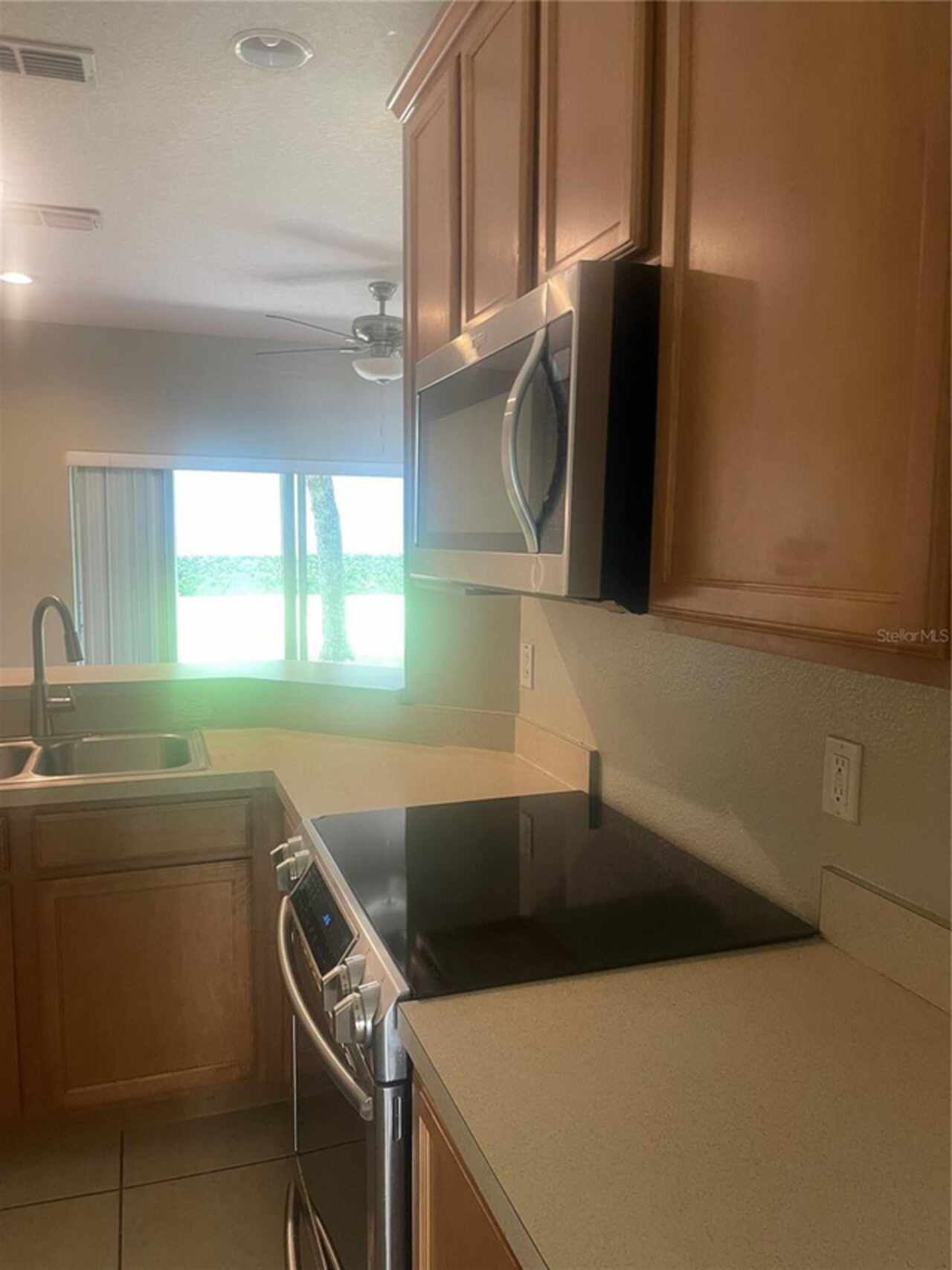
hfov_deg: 54.9
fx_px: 916
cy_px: 635
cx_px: 476
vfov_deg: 69.4
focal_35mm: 25
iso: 250
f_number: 1.6
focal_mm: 5.1
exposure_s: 1/60
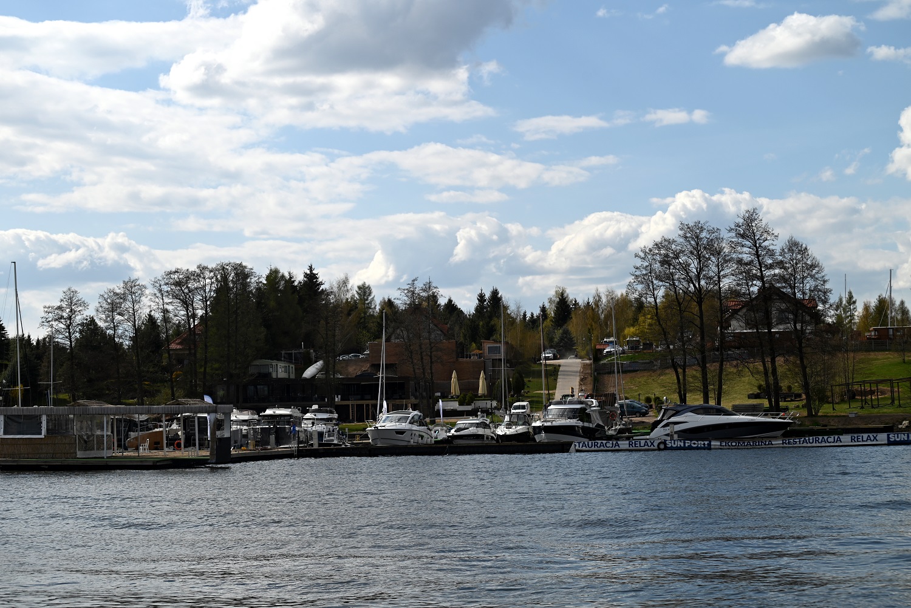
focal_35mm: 75
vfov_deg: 18.2
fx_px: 1898
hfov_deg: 27.0
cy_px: 304
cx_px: 456
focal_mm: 75
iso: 100
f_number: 7.1
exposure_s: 1/800
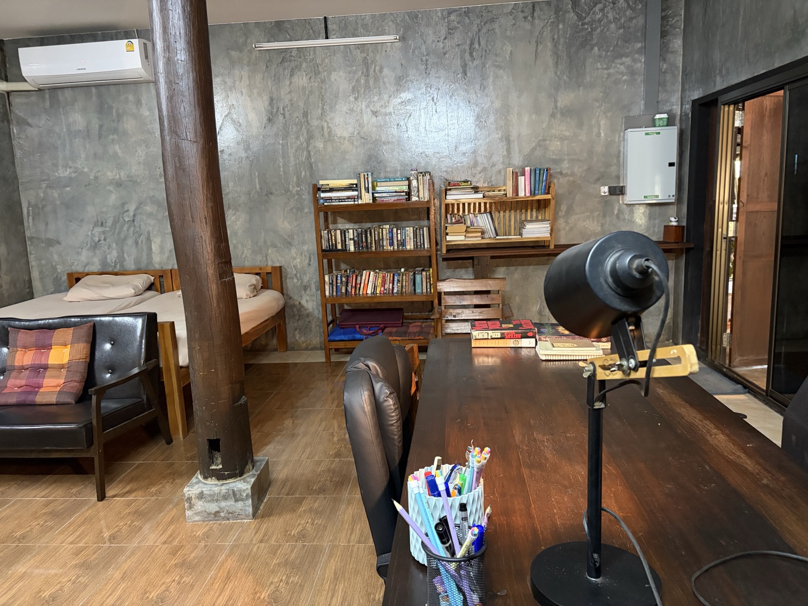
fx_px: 607
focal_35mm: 26
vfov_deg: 53.1
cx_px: 404
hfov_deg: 67.3
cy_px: 303
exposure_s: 1/25
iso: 500
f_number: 1.6
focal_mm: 5.96
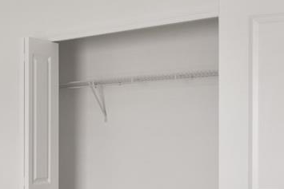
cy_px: 163
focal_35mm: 63
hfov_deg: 27.8
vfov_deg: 21.2
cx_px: -61
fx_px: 497
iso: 320
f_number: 8
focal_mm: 14
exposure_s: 1/30
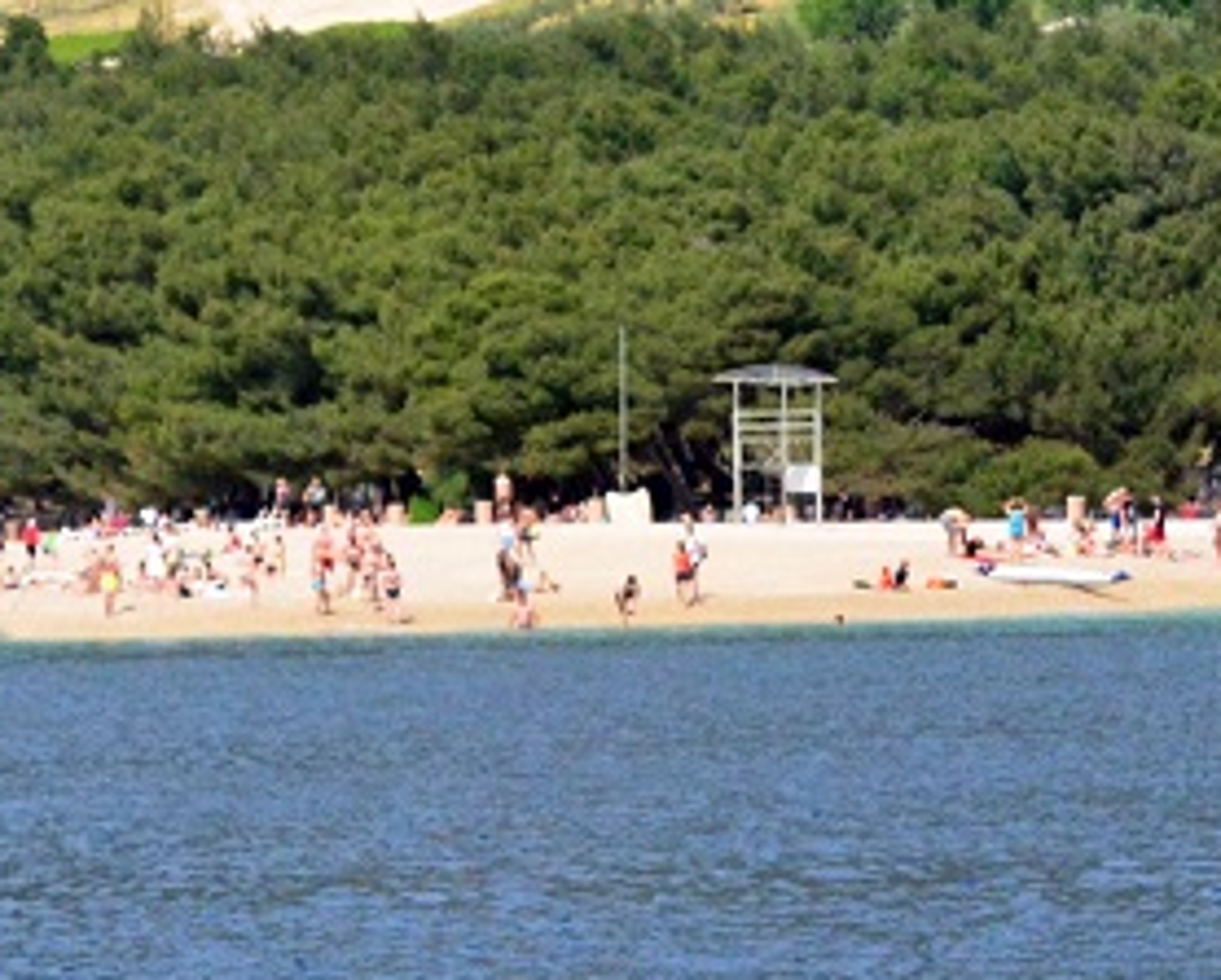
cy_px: -59
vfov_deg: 4.4
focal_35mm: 353
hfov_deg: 5.5
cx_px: 722
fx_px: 12770
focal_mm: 70
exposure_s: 1/8000
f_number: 6.3
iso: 2200
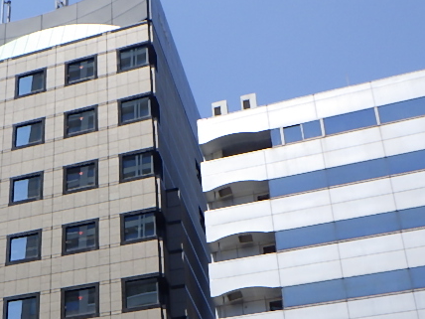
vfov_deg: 21.4
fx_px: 823
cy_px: 288
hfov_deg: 27.9
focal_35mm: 67
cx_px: 46
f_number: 4.2
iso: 125
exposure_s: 1/800
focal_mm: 5
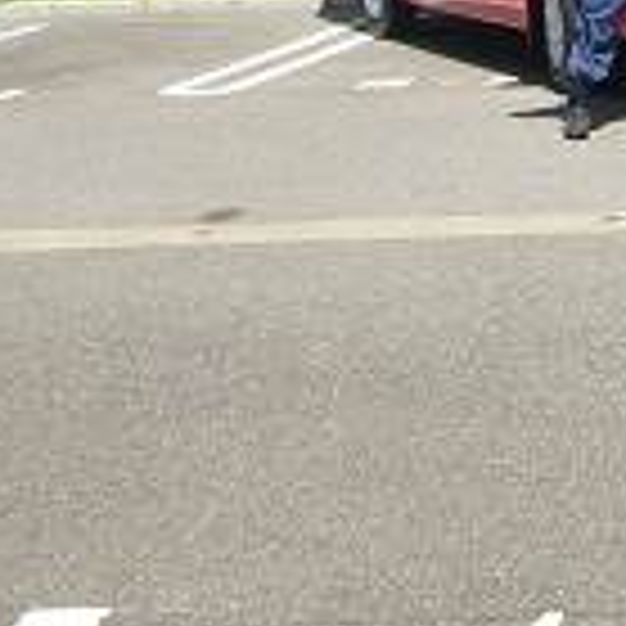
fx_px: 2251
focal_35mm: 110
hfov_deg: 14.0
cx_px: 1139
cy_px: 137
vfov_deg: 15.7
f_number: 3.9
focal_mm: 4.5
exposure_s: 1/400
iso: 160
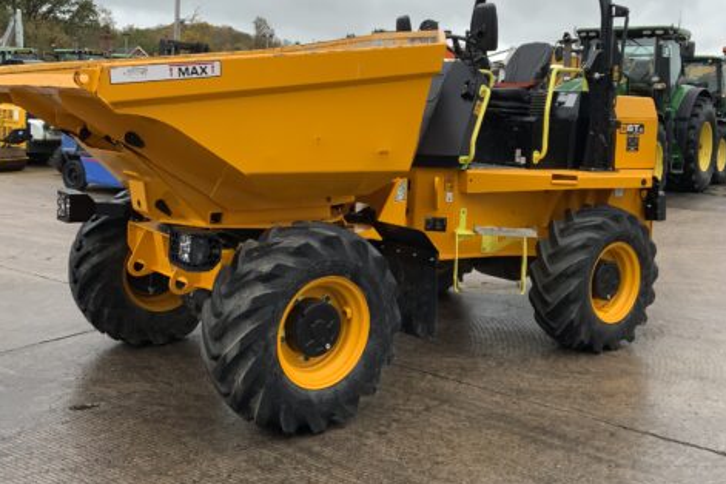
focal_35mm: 41
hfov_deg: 47.3
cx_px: 407
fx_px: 827
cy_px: 171
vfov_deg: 32.4
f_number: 1.8
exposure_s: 1/327
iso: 16
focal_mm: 3
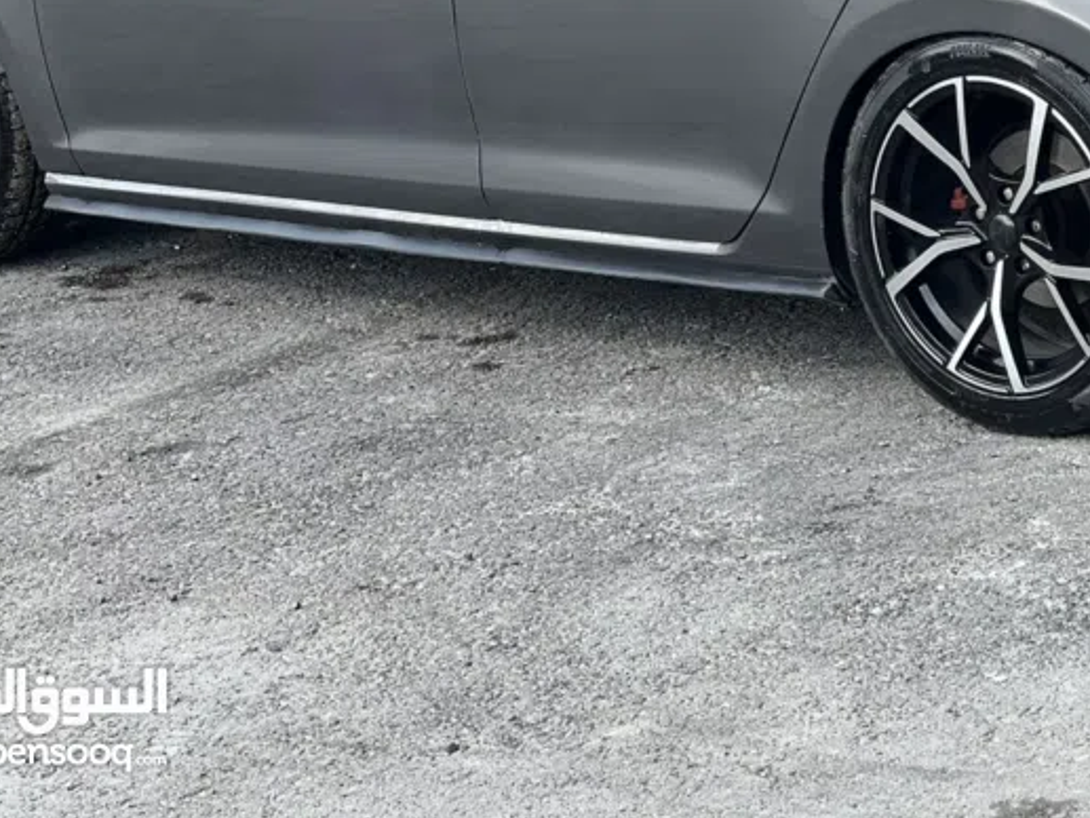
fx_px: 4504
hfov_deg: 13.7
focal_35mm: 143
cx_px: 820
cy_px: 63
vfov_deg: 10.3
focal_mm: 9
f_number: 2.8
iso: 20
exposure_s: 1/125
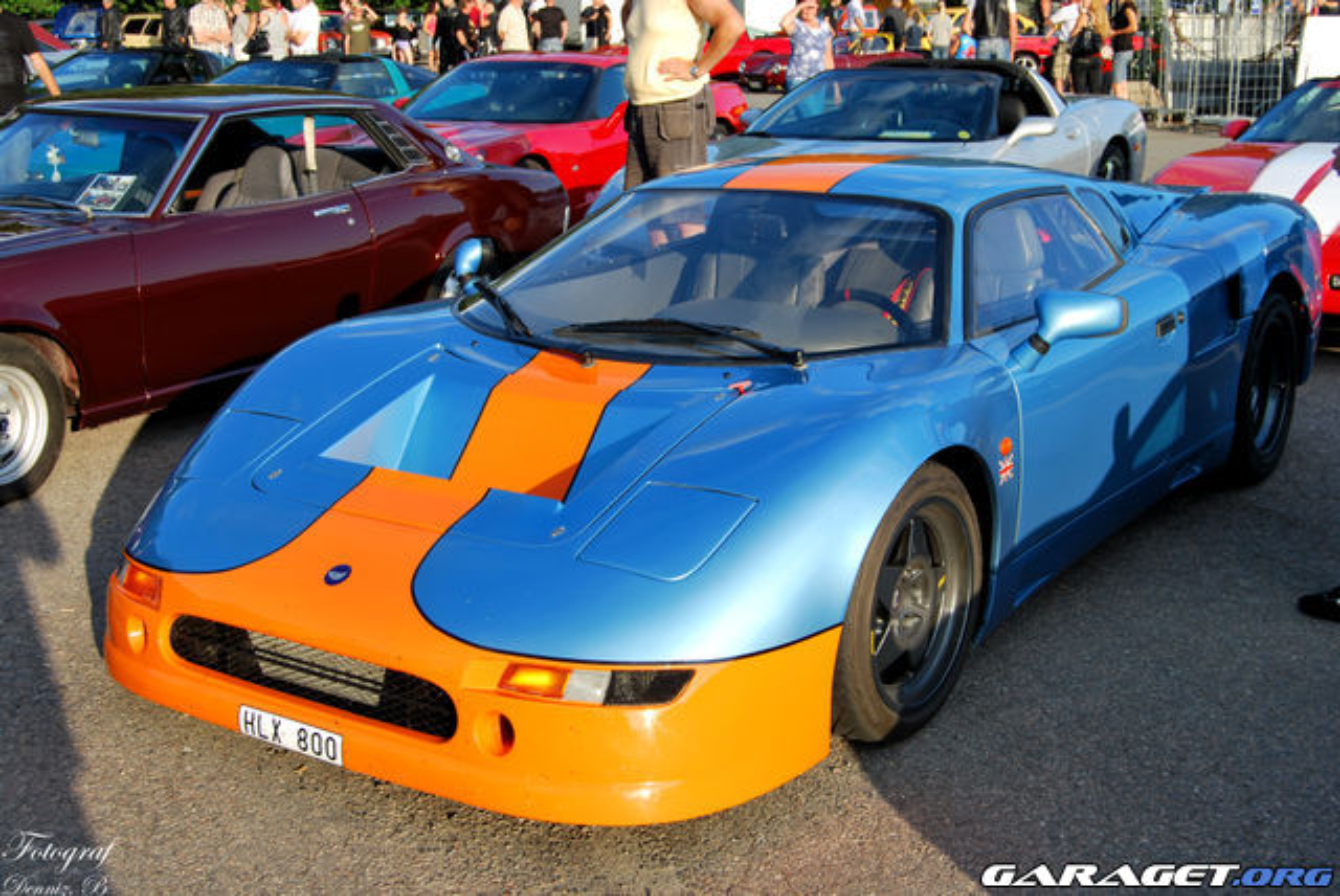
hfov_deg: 43.6
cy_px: 448
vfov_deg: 29.9
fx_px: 1676
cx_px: 670
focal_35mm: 45
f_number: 8
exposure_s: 1/100
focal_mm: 30
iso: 100
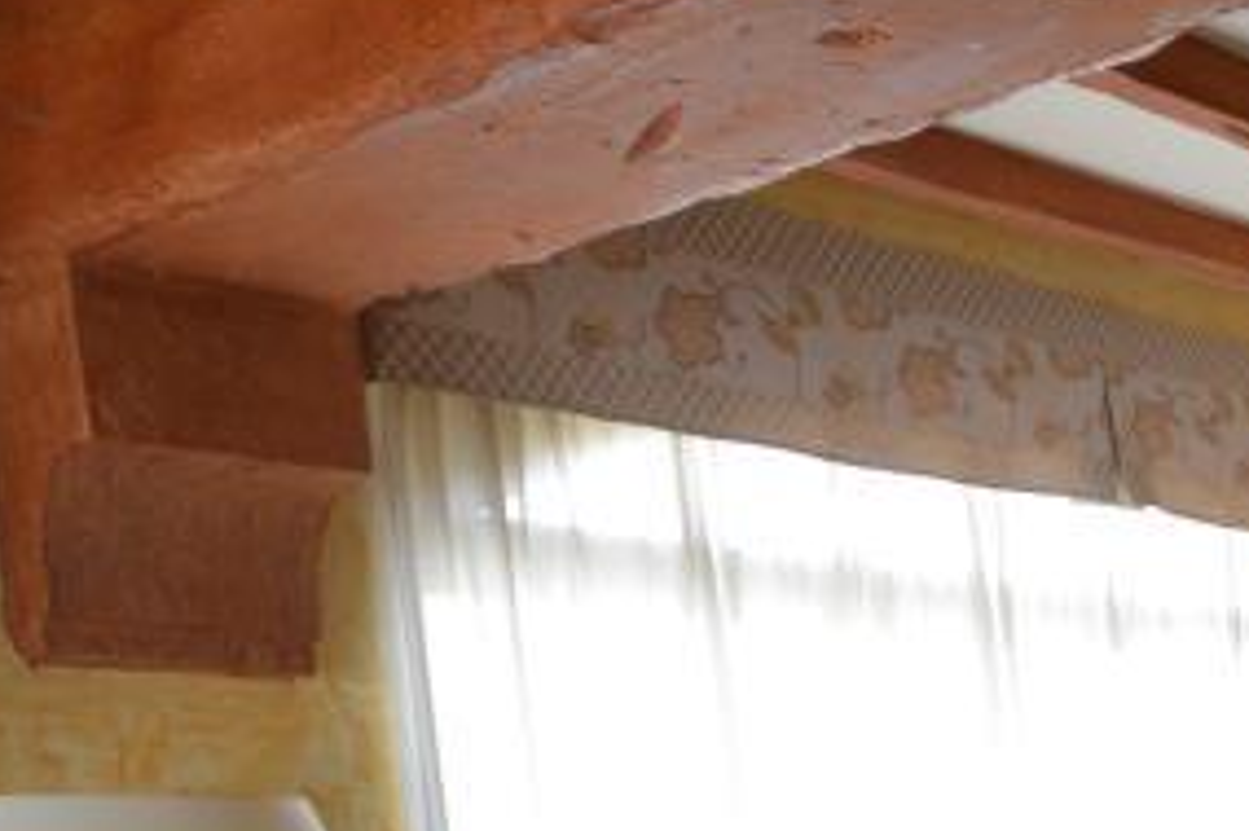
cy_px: 1154
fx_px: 1872
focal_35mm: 54
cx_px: 1596
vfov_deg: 21.9
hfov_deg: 29.9
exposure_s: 1/60
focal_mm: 10
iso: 500
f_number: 4
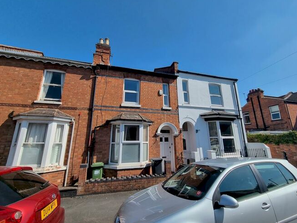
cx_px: 152
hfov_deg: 102.0
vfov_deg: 85.7
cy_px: 107
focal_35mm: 14
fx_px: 120
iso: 50
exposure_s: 1/1944
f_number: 2.2
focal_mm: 2.2
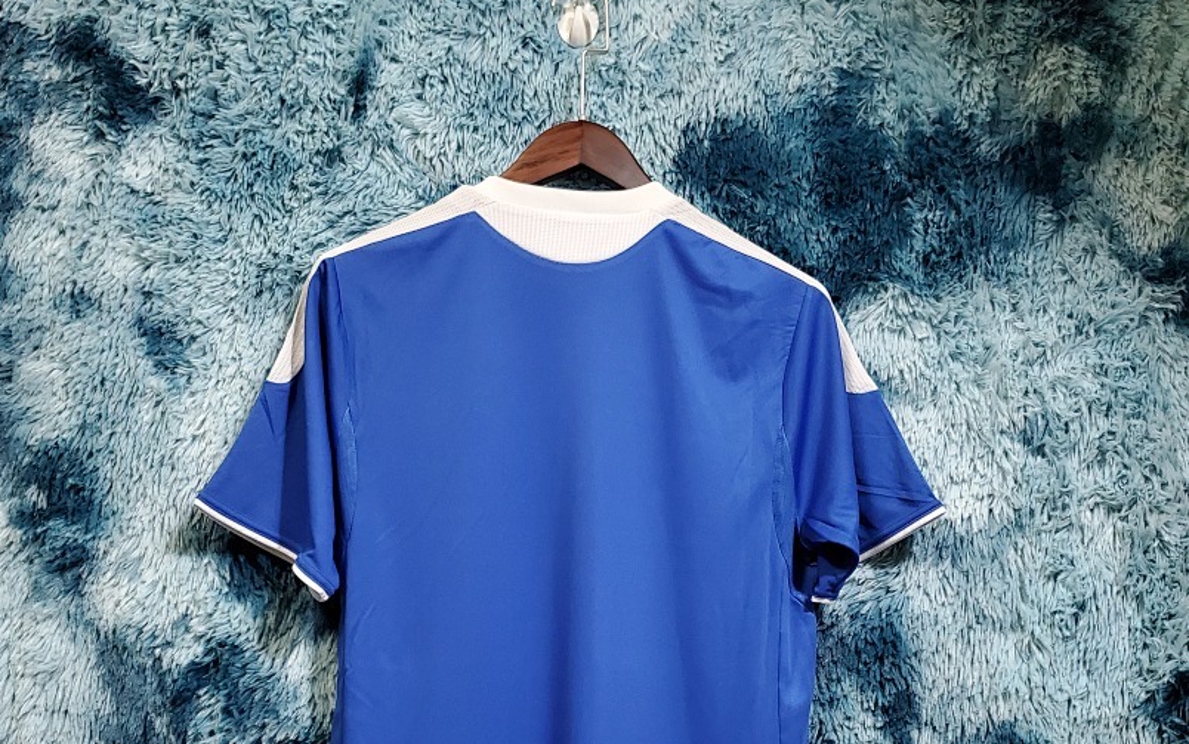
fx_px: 1199
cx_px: 592
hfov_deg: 52.7
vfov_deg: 33.3
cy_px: 614
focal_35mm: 37
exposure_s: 1/33
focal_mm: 4.3
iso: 500
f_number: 1.5
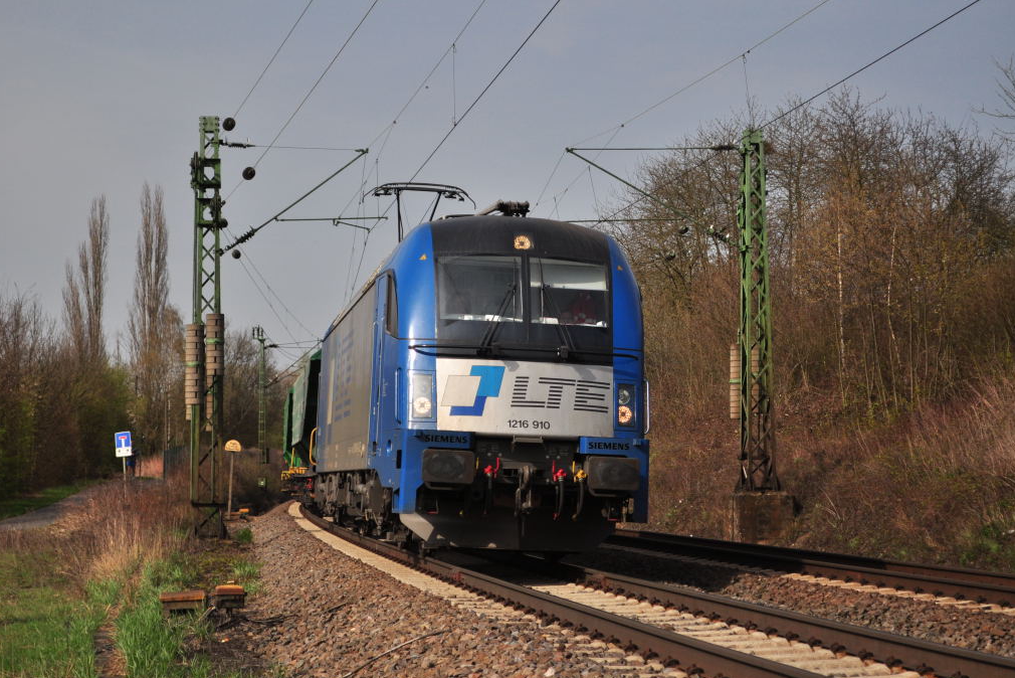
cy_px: 341
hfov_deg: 24.3
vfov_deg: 16.4
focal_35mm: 84
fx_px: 2355
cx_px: 504
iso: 360
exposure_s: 1/4000
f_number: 5.6
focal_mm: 55
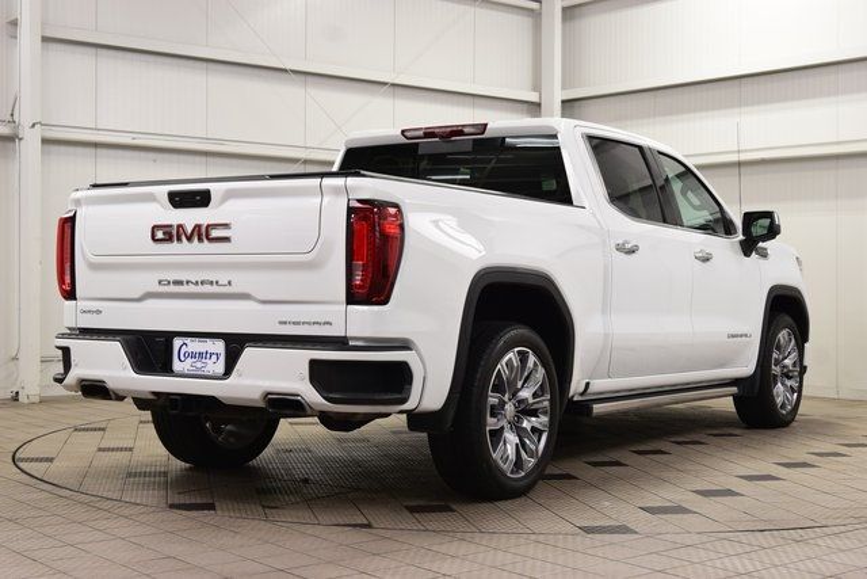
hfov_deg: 36.9
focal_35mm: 54
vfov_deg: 25.1
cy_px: 290
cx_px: 434
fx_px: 1301
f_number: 7.1
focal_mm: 36
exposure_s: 1/30
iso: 640
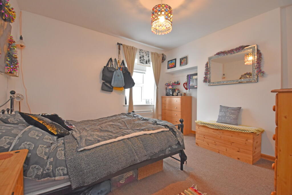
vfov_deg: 77.3
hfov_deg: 100.4
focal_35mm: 15
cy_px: 98
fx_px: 122
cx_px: 146
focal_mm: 10
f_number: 4
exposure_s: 1/125
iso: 1600
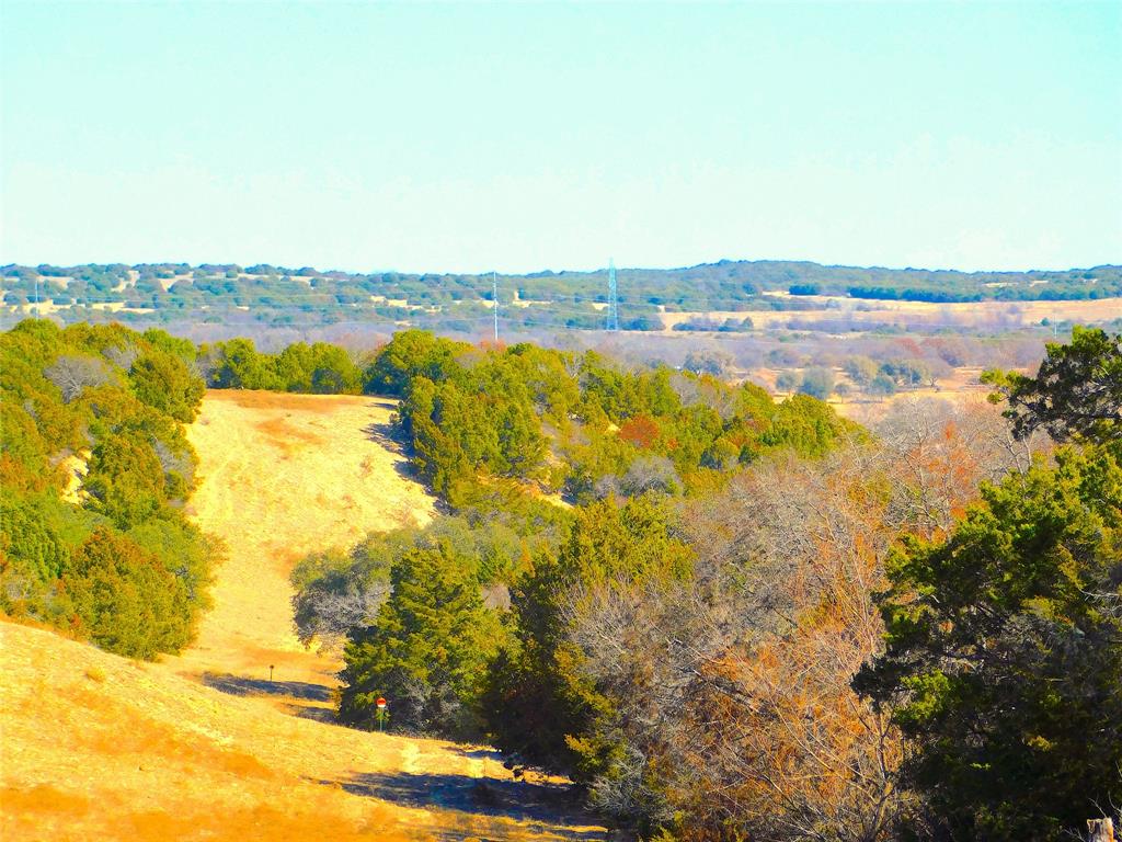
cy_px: 421
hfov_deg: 6.7
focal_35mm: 294
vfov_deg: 5.1
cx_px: 561
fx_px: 9529
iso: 125
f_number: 5.7
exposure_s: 1/400
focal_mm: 52.2
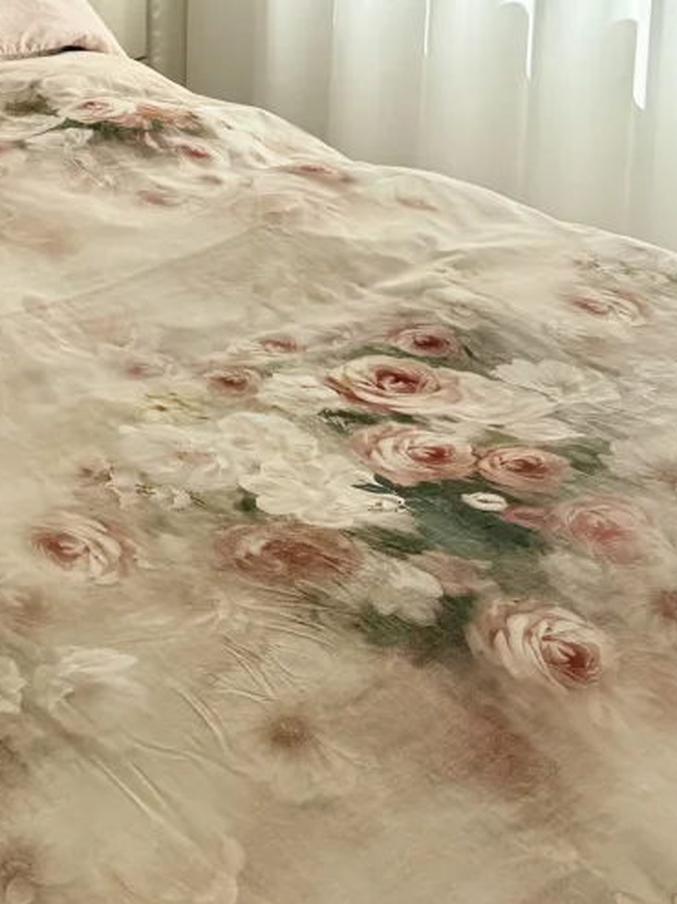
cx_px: -210
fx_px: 1827
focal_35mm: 70
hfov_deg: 19.3
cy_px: -278
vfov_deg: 24.2
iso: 100
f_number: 1.78
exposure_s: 1/1314
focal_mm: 6.76
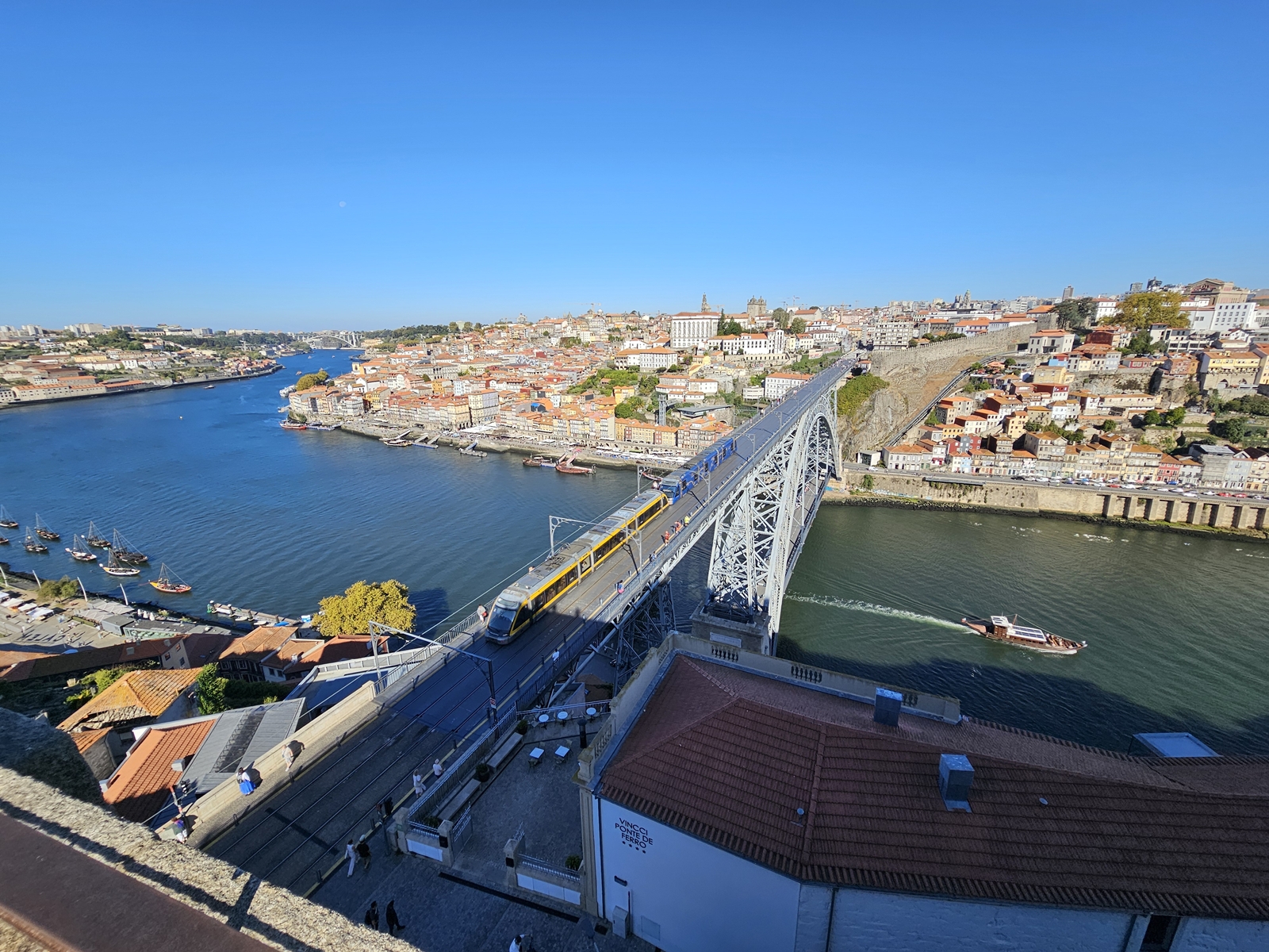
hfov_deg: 106.2
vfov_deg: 89.9
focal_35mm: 13
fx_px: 477
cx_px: 634
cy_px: 476
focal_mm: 2.2
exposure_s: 1/2210
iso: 50
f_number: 2.2
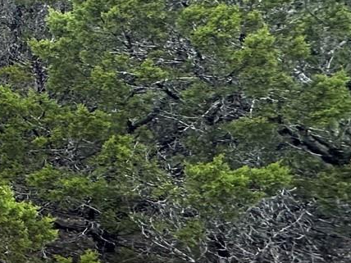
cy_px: 103
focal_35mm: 67
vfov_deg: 21.9
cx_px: -470
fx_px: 679
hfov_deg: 15.7
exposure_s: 1/99
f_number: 2.2
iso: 100
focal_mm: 2.22
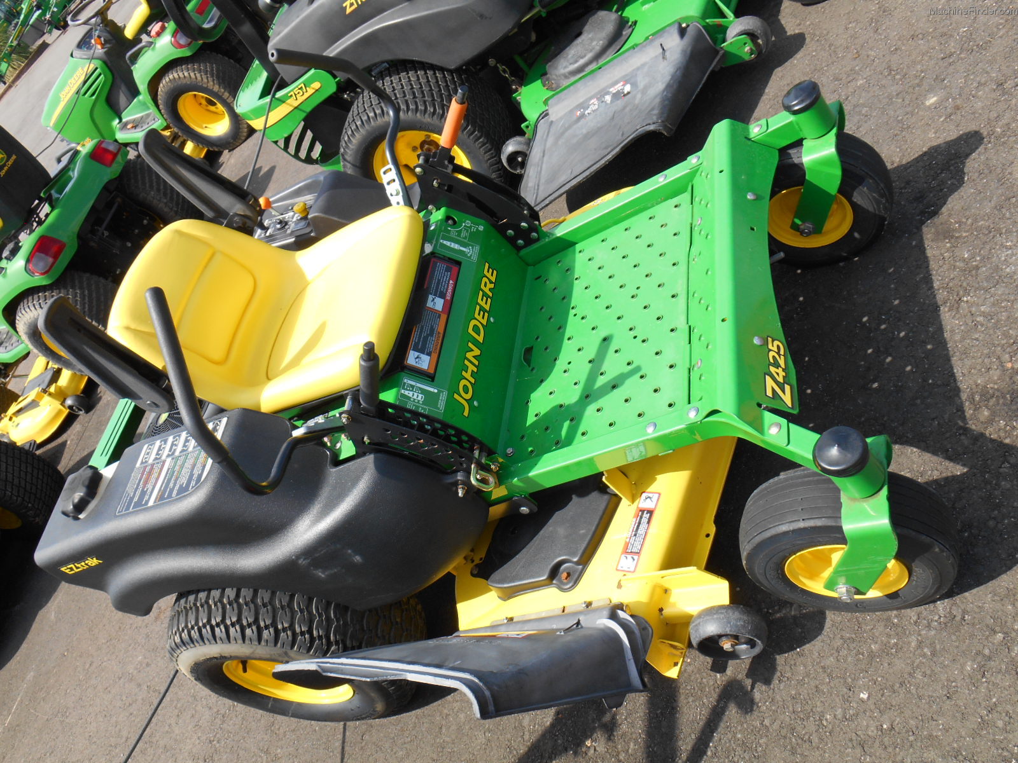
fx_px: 912
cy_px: 382
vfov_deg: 45.4
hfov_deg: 58.4
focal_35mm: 31
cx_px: 509
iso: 80
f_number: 3.6
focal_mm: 5.5
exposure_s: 1/400
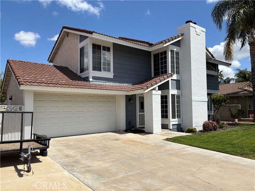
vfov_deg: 53.1
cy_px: 96
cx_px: 128
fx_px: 192
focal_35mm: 26
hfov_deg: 67.3
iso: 50
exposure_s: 1/5952
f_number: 1.6
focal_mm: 5.96
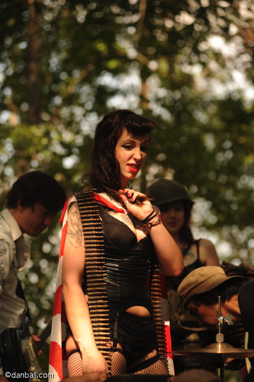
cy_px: 191
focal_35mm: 120
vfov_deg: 17.1
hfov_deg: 11.4
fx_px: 1272
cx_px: 127
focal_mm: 120
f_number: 4
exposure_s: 1/500
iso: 200
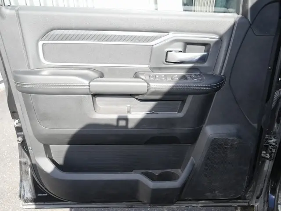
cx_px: 140
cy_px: 106
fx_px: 260
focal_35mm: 32
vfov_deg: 44.2
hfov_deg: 56.8
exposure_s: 1/125
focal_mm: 16
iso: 200
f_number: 5
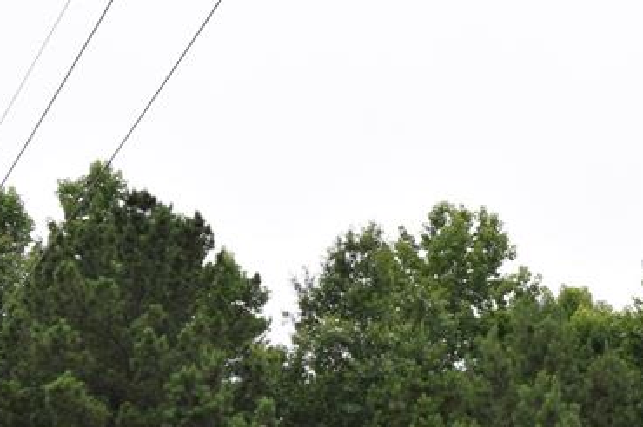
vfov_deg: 12.4
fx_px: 1927
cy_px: 491
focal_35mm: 108
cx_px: 586
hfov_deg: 18.6
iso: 100
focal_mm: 26
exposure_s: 1/200
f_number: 9
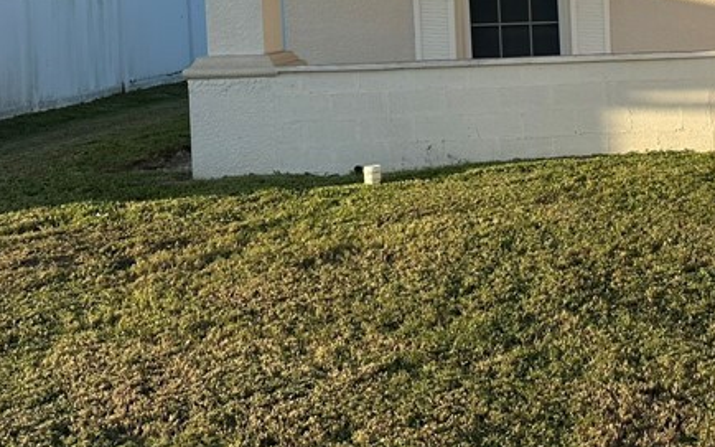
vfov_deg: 21.2
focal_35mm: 60
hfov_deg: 30.5
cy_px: 45
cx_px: 784
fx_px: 1169
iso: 80
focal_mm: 6.86
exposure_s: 1/3058
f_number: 1.78
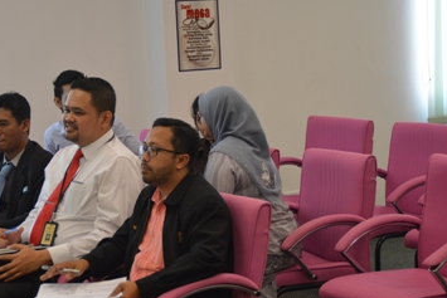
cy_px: 168
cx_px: 176
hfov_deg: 19.2
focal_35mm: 106
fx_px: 1317
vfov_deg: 12.9
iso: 1100
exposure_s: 1/125
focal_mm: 56
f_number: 5
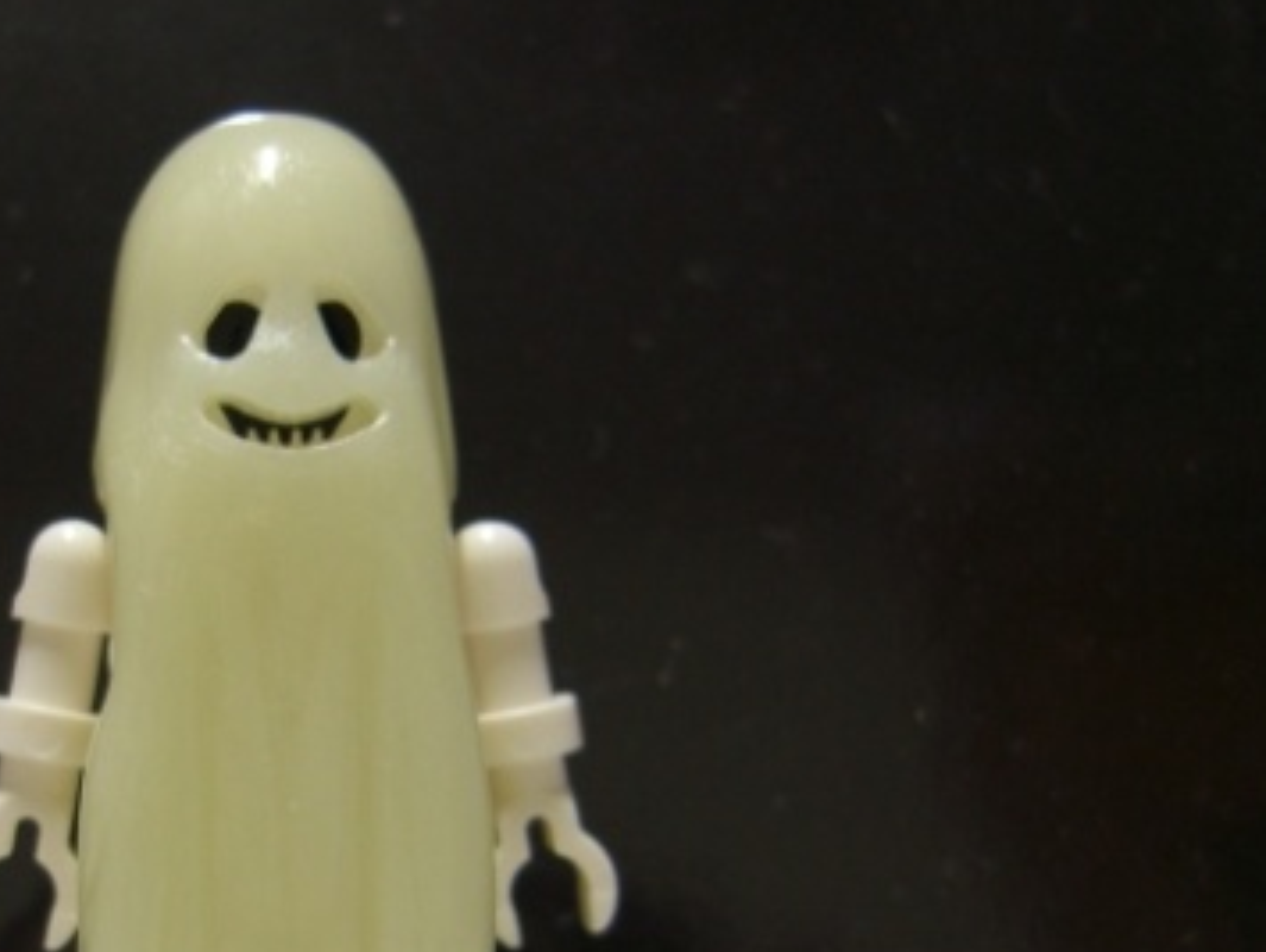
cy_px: 720
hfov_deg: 29.2
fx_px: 2380
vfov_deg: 22.4
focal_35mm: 65
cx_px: 285
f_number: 2.8
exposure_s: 1/8
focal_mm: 7.9
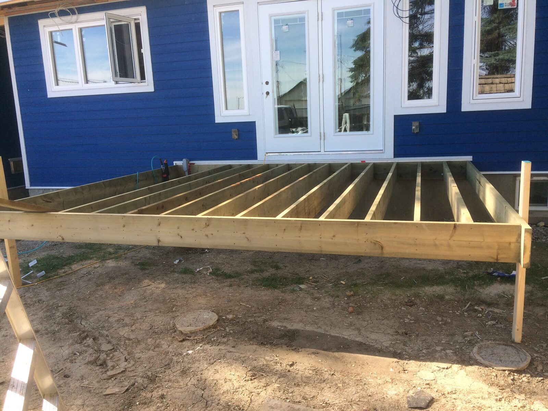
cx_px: 274
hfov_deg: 61.7
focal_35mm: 29
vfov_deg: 48.2
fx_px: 459
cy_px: 206
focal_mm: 4.15
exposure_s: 1/423
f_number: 2.2
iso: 32
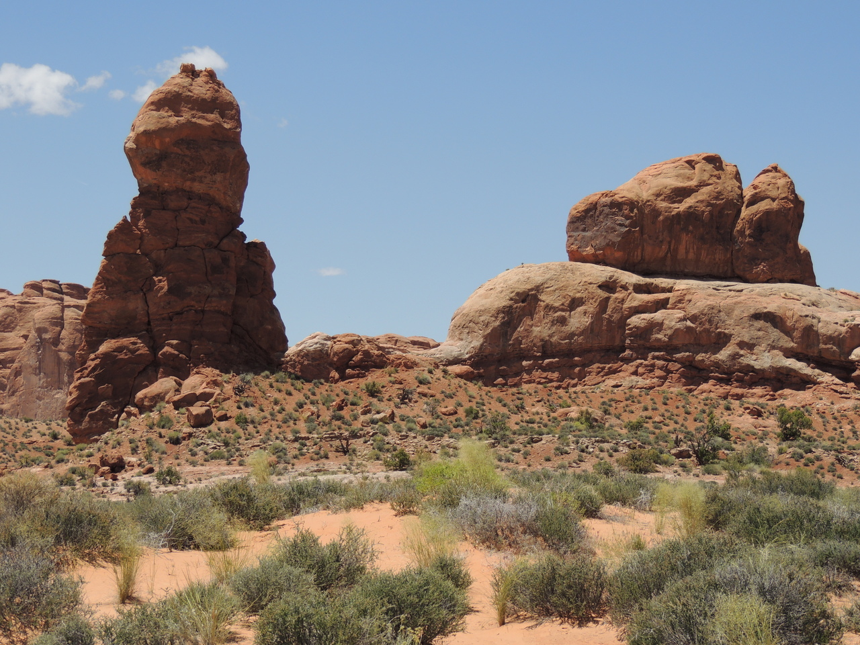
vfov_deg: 19.6
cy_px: 322
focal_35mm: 75
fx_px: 1863
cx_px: 430
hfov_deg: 26.0
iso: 100
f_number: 3.9
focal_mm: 13.3
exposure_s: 1/1000
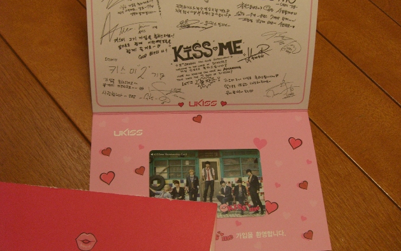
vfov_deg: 31.2
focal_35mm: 41
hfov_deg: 48.2
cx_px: 203
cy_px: 114
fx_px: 448
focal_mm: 6.2
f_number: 2.7
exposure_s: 1/30
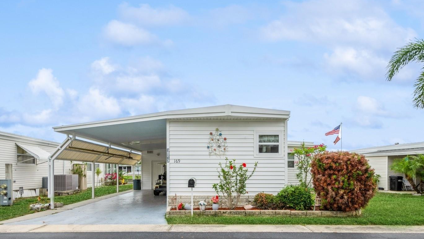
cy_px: 163
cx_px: 208
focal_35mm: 22
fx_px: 247
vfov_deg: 50.4
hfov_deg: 81.2
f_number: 8
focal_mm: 12
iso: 200
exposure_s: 1/400
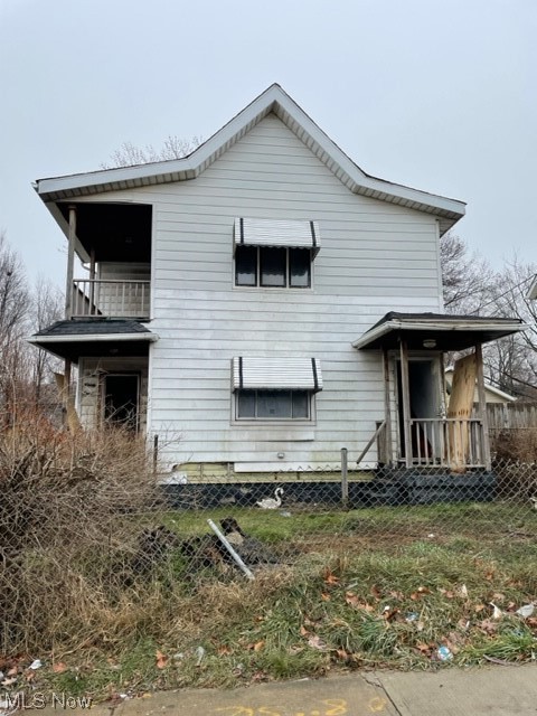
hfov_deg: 53.1
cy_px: 358
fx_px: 538
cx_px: 268
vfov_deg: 67.3
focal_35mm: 26
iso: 32
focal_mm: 4.2
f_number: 1.6
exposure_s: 1/2092
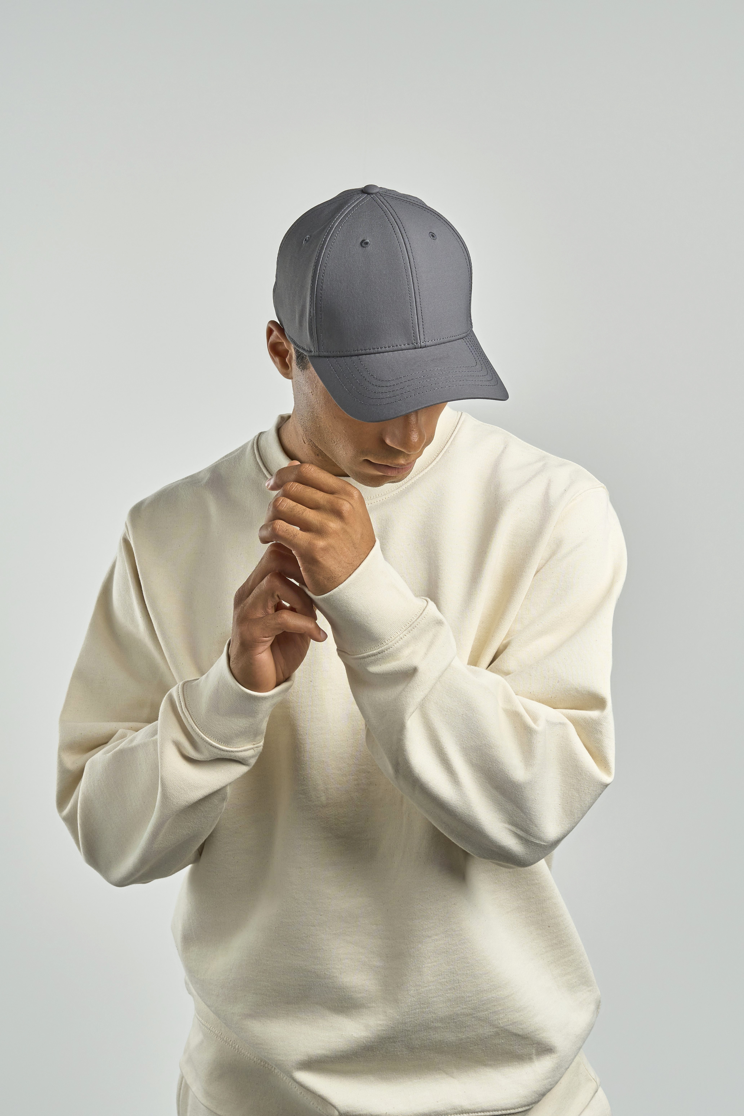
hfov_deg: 18.2
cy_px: 558
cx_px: 372
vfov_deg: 27.0
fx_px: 2325
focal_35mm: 75
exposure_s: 1/160
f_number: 9
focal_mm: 50
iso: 320
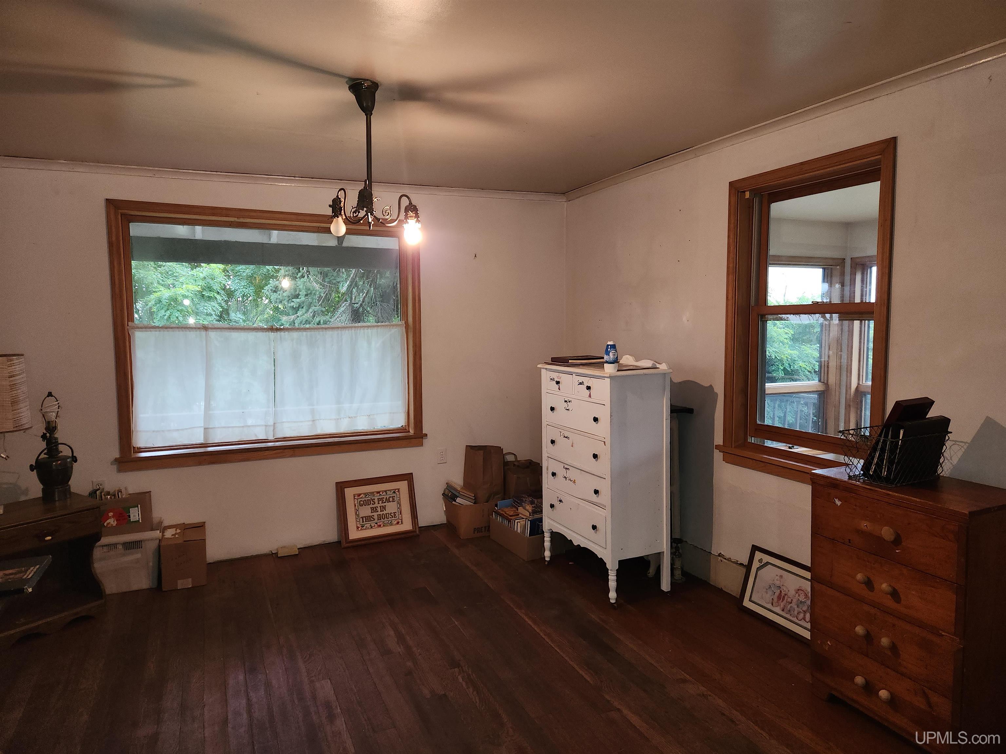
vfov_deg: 58.9
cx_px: 503
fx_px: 668
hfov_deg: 73.9
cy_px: 377
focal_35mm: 23
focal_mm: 5.4
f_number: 1.8
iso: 100
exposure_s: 1/24
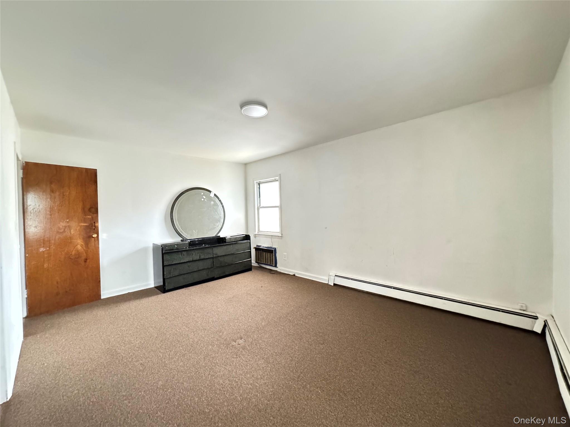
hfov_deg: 102.1
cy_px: 214
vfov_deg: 85.7
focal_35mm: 14
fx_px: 231
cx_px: 285
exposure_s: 1/30
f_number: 2.2
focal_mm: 2.22
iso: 2000
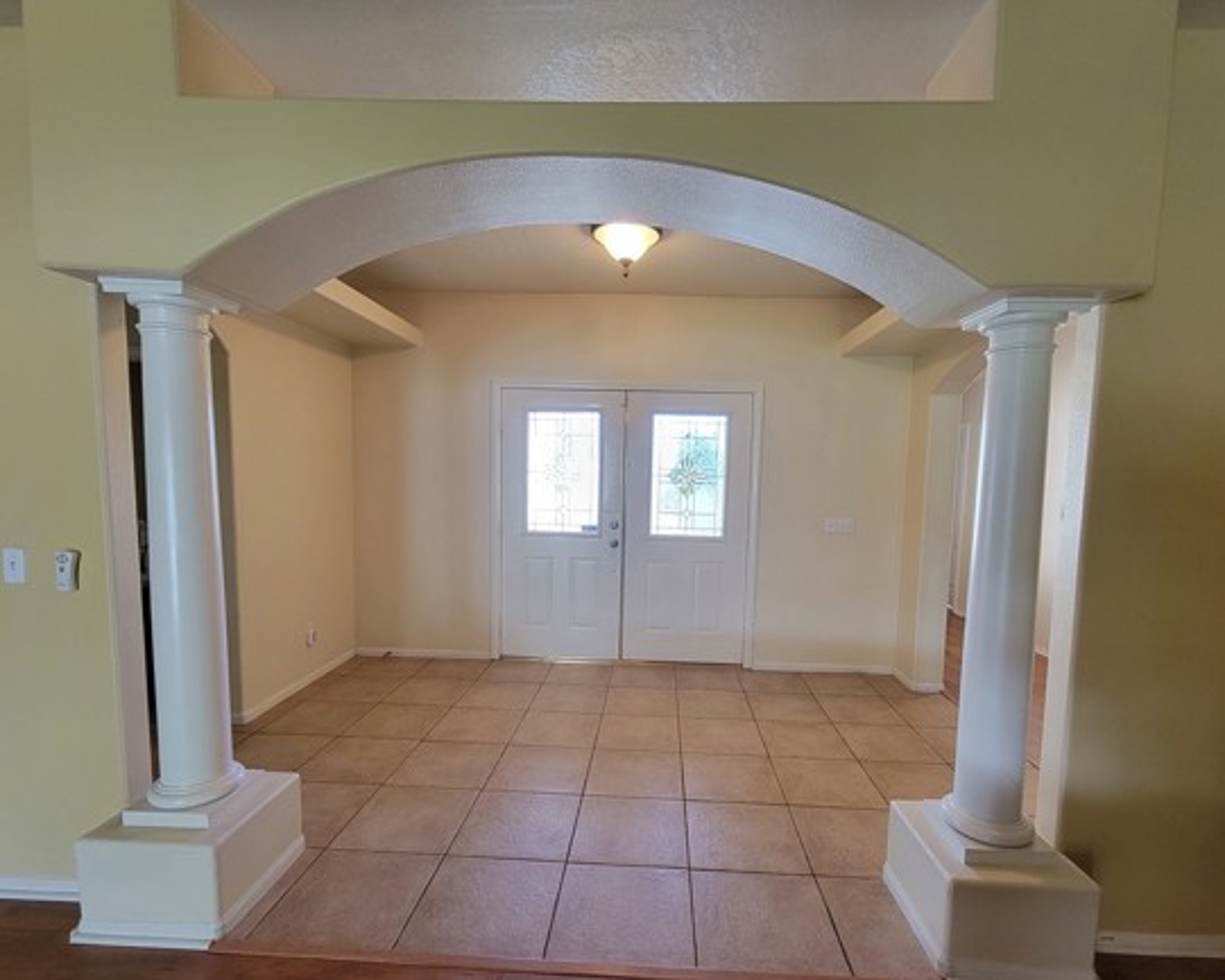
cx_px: 634
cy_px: 521
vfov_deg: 84.0
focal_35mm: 15
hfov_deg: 96.7
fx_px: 544
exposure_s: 1/60
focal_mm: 2.2
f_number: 2.2
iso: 320
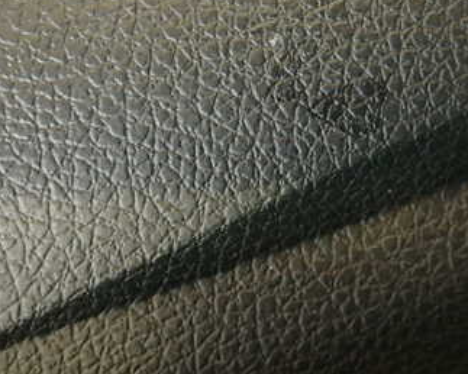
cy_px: 110
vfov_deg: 26.0
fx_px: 803
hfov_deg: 32.4
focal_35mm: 58
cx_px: 268
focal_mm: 5.79
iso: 400
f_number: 2.4
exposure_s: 1/30
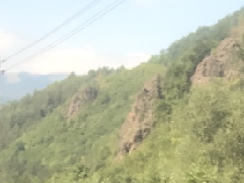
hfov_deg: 13.3
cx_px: 101
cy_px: 360
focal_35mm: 148
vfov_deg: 9.4
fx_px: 1044
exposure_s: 1/433
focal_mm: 2.87
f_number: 2.2
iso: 20
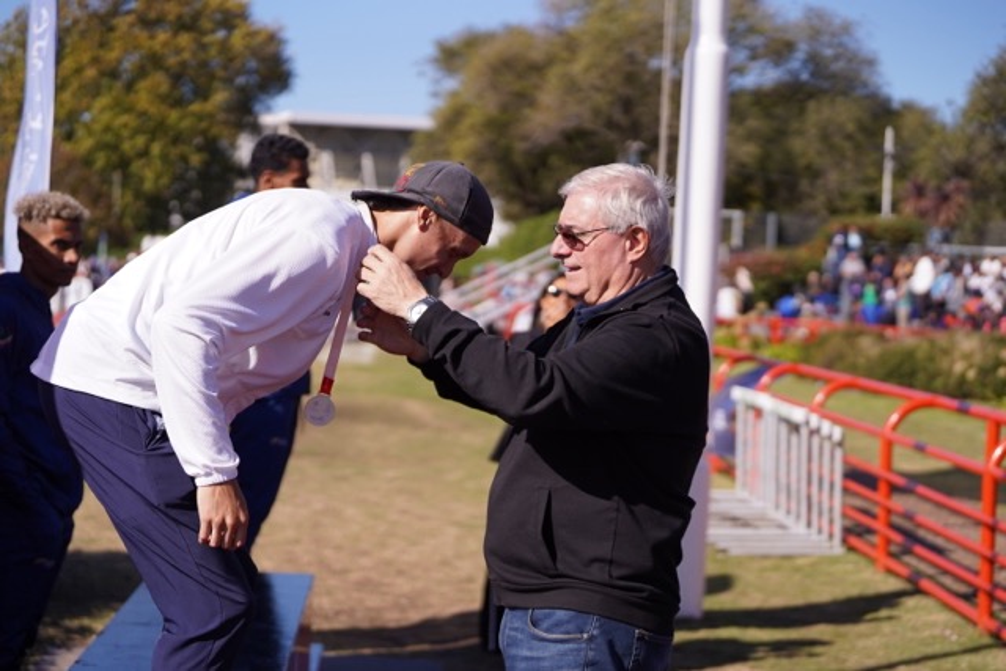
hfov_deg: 28.8
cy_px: 336
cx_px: 503
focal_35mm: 70
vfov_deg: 19.5
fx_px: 1956
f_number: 2.8
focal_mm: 70
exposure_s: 1/5000
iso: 400
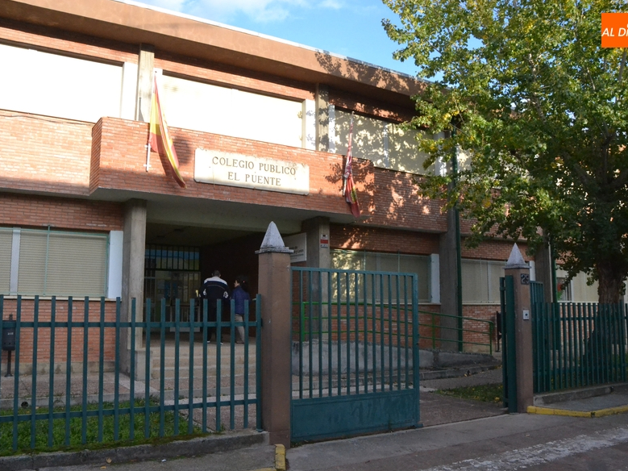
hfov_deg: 59.9
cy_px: 239
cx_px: 290
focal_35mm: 30
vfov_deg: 46.8
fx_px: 544
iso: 3200
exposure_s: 1/640
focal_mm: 18
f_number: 13
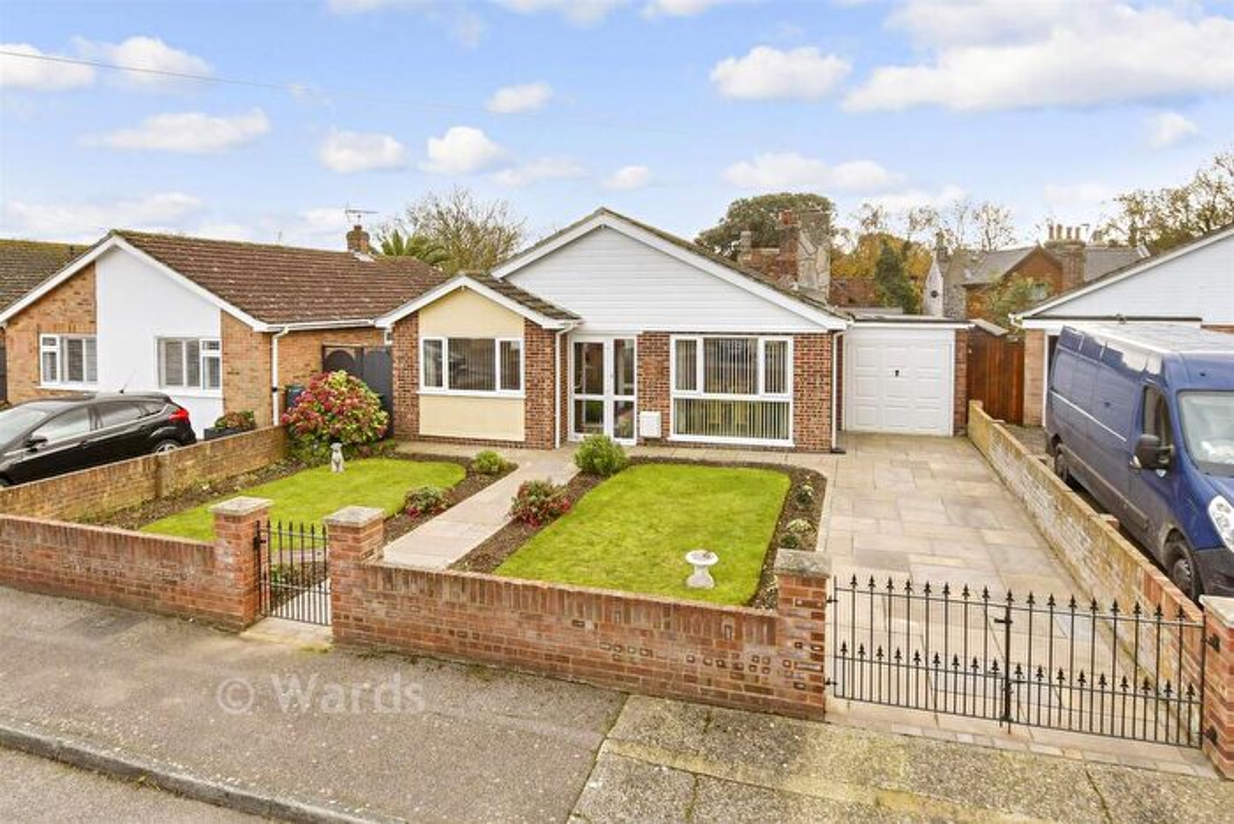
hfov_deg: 100.4
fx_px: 514
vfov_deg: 77.4
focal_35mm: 15
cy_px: 412
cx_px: 617
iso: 200
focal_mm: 10
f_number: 8
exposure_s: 1/80
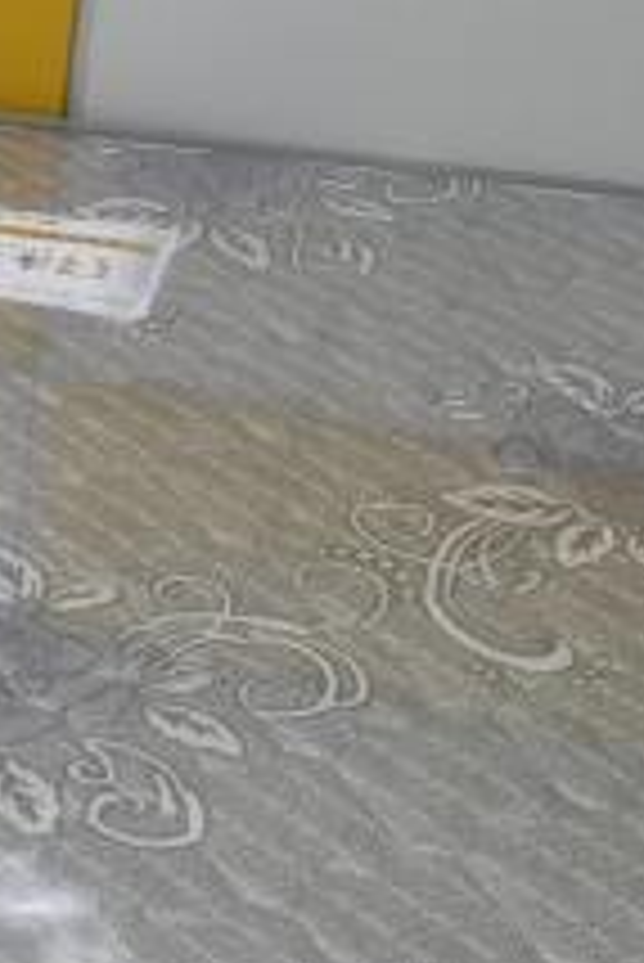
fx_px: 2813
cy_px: 652
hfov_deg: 11.7
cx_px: -653
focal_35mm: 105
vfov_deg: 19.4
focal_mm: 5.58
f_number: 1.8
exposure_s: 1/100
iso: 200
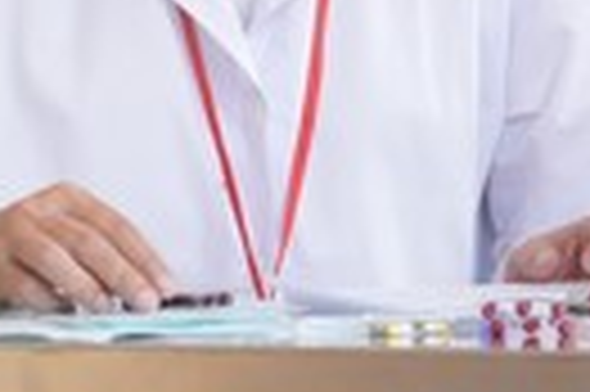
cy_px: -291
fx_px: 12178
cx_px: 549
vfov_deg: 1.8
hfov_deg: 2.8
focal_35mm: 744
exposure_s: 1/100
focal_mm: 150
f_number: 4.5
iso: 500
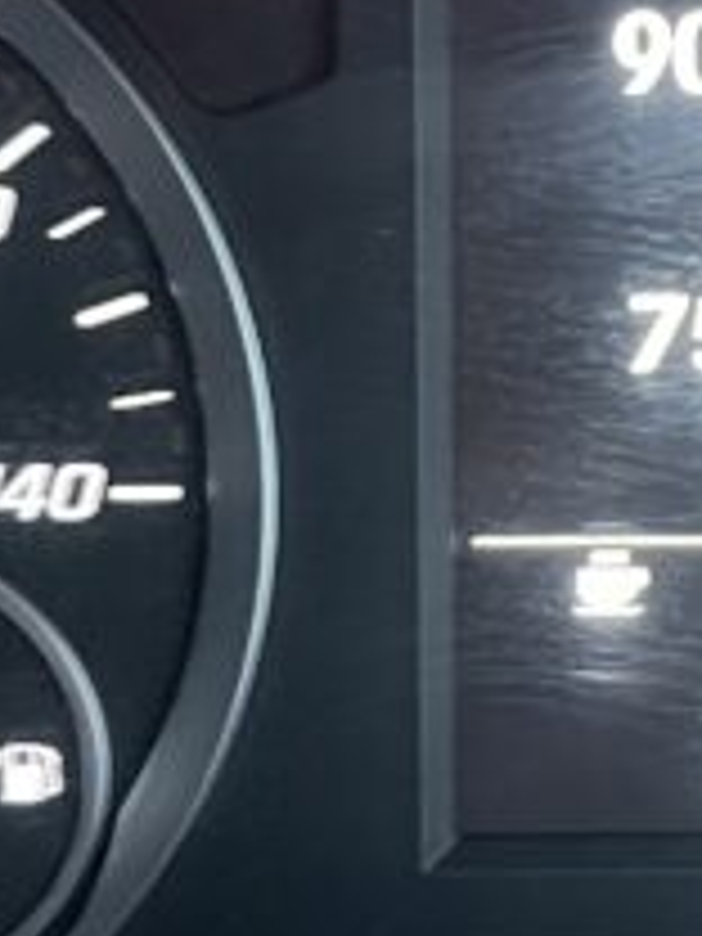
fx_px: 3461
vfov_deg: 15.3
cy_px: 230
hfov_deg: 11.4
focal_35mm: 128
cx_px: 828
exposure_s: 1/31
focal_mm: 5.1
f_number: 1.6
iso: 640
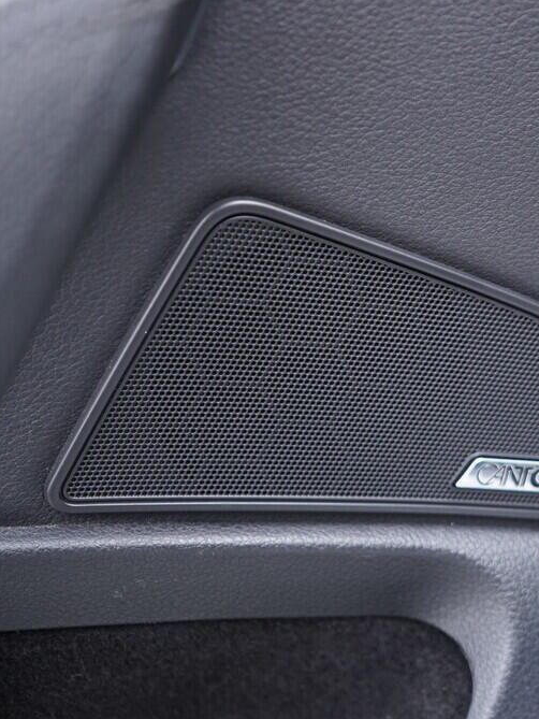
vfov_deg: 36.2
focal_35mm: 53
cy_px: 365
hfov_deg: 27.3
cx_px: 376
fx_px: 1100
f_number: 2.8
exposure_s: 1/40
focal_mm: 24
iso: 500
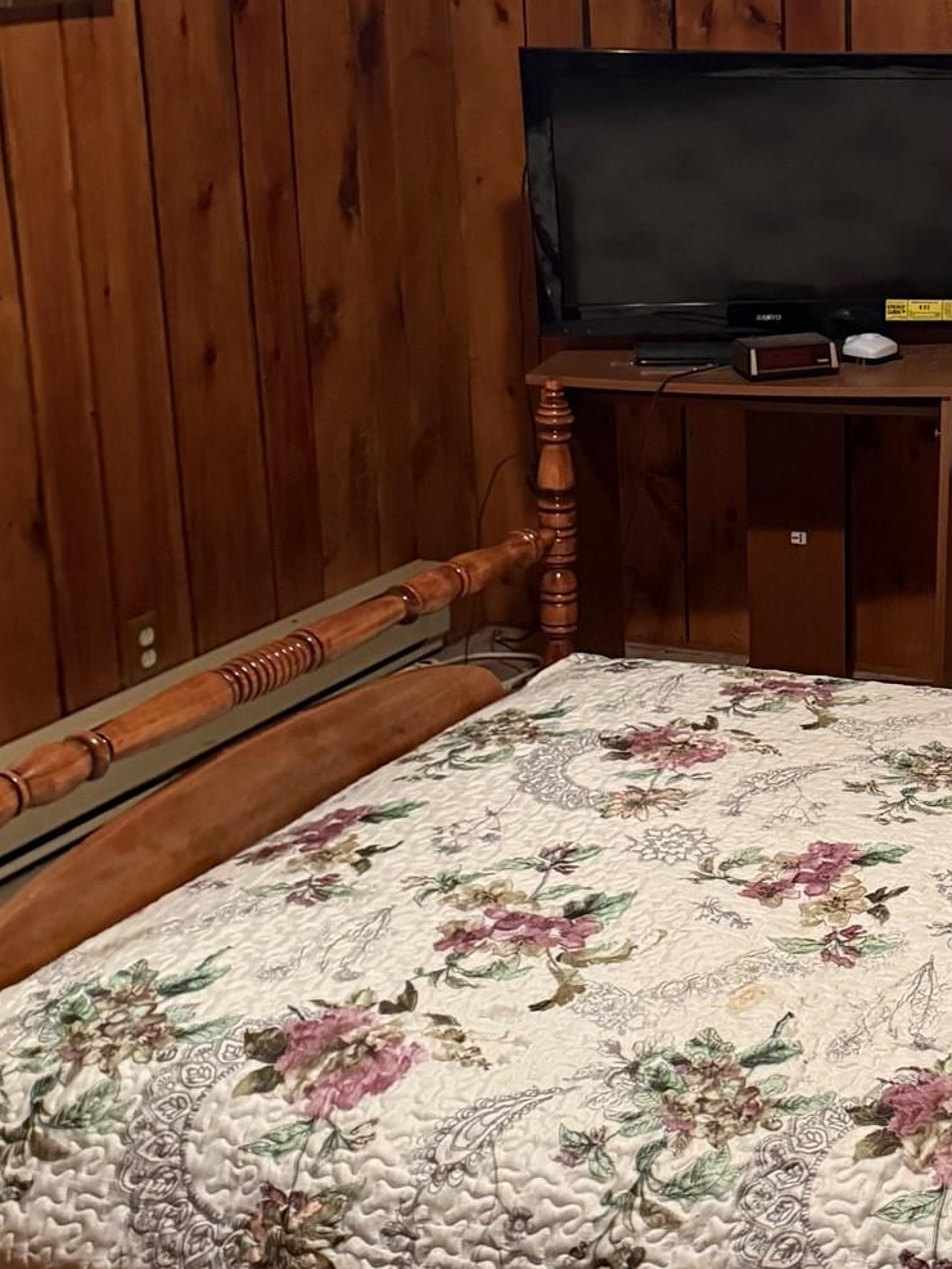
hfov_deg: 24.1
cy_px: 540
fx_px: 2052
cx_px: 1091
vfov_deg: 34.3
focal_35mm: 56
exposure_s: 1/40
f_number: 1.78
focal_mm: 6.76
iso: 1000
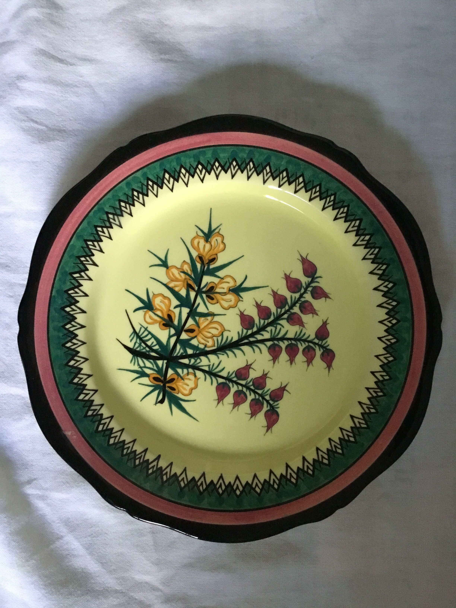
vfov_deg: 58.4
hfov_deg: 45.4
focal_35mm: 31
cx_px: 228
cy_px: 304
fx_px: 544
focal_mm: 3.3
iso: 250
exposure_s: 1/25
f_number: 2.4
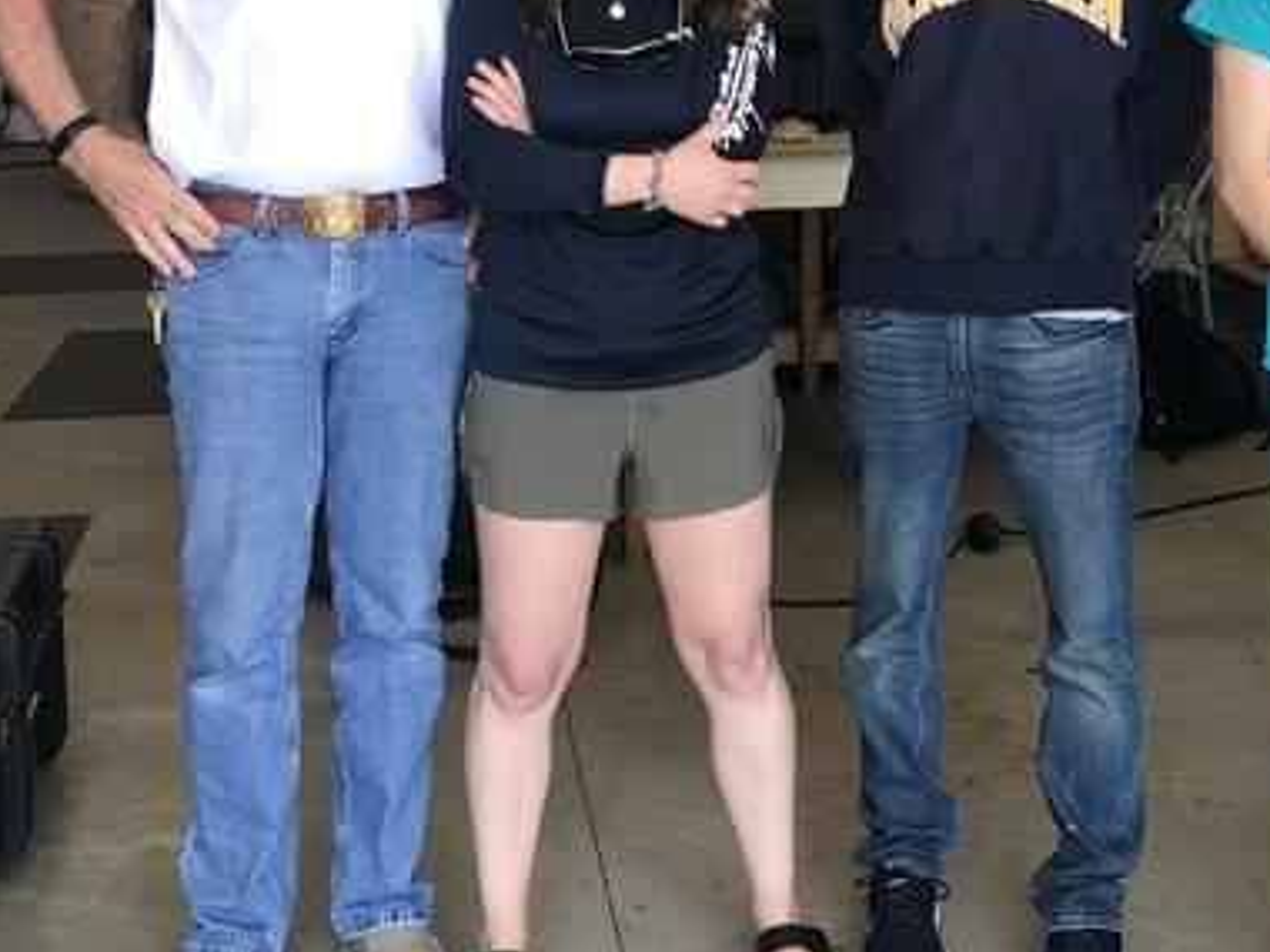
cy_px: 144
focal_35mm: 59
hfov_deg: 32.4
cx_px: 839
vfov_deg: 24.3
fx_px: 2165
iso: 20
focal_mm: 3.99
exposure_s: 1/143
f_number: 1.8
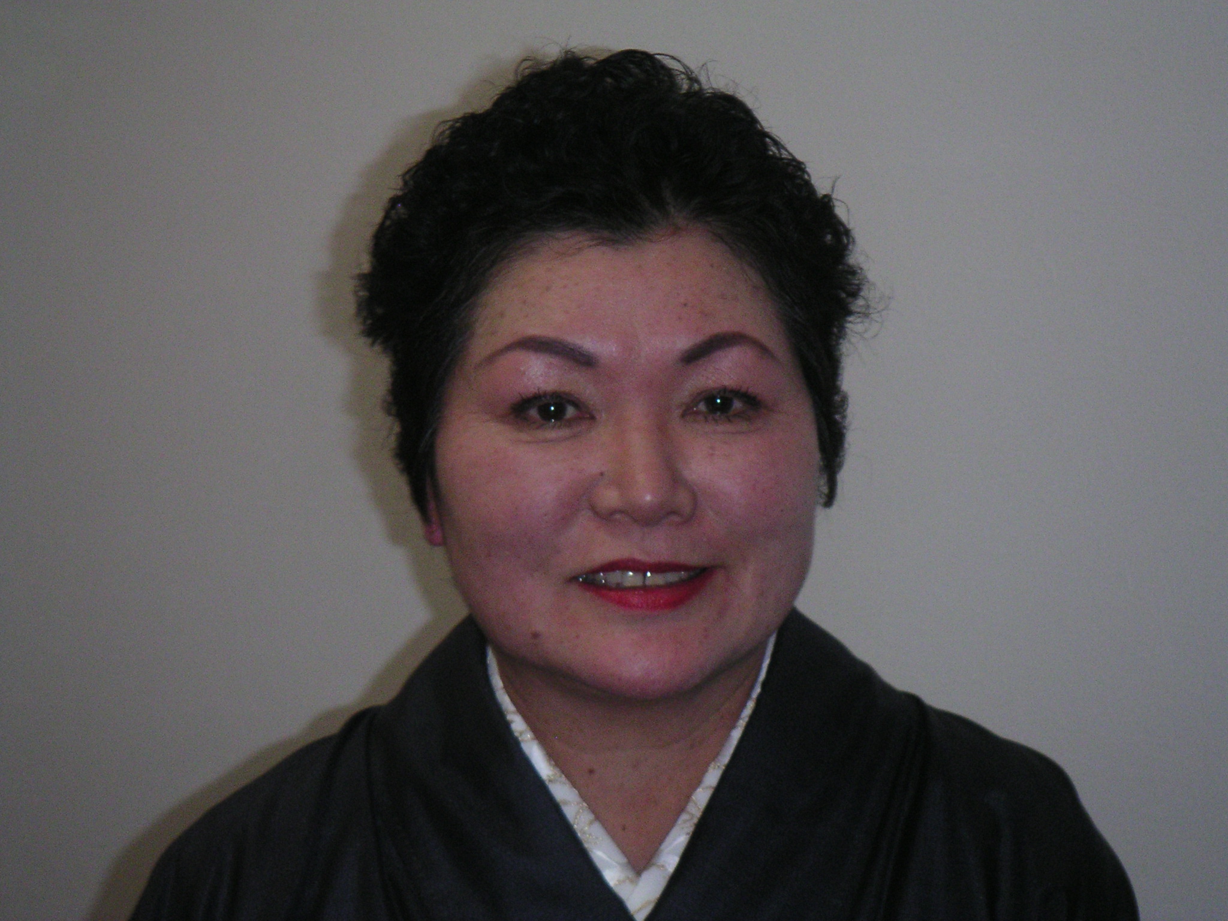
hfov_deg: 17.7
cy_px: 460
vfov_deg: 13.3
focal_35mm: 111
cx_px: 614
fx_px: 3938
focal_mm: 17.1
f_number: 3.6
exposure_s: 1/111
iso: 160
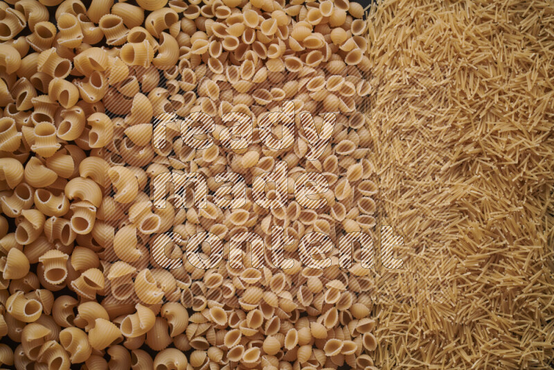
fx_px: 770
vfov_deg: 27.0
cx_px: 277
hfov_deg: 39.6
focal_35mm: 50
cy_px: 185
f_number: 8
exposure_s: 1/100
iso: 160
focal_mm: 50
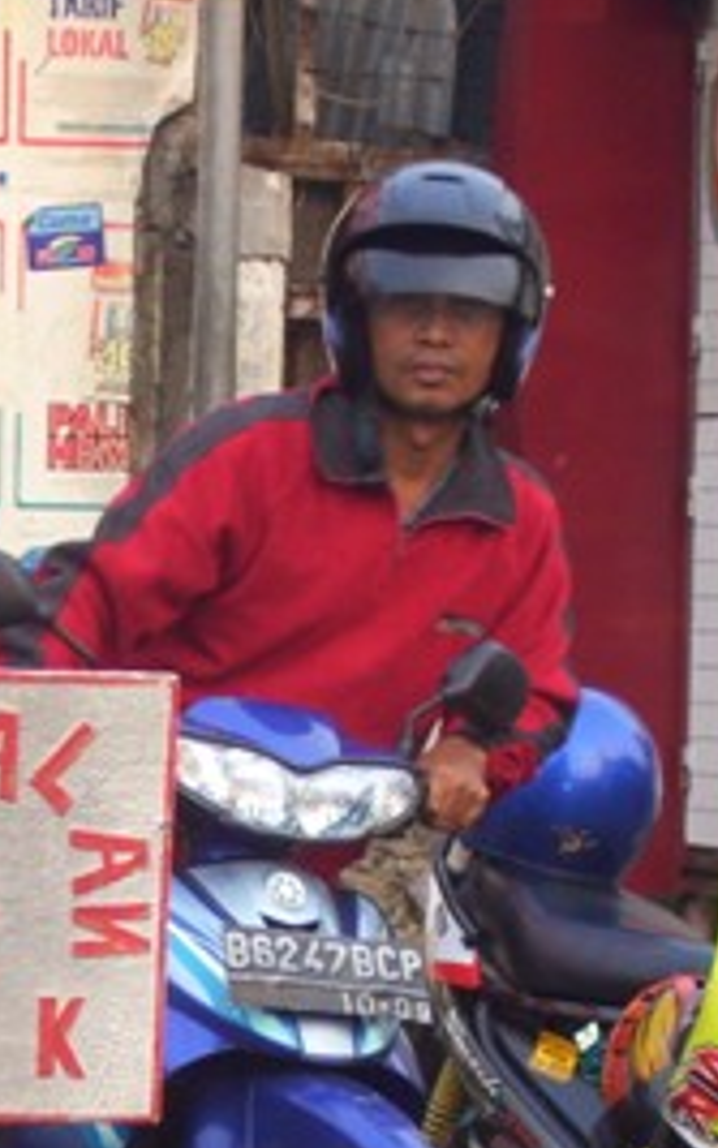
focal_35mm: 221
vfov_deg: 9.5
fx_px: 6915
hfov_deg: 5.9
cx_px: -107
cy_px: 929
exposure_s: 1/80
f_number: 4.3
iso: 125
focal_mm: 14.3
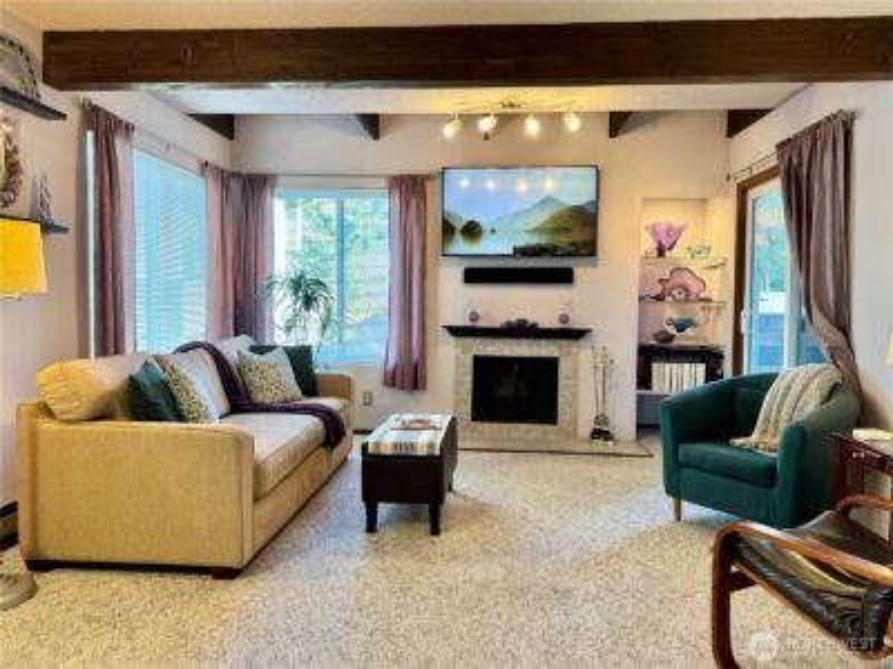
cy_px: 334
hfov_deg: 71.6
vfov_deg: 56.8
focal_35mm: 24
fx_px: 619
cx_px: 446
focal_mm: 6.76
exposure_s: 1/60
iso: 160
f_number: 1.78
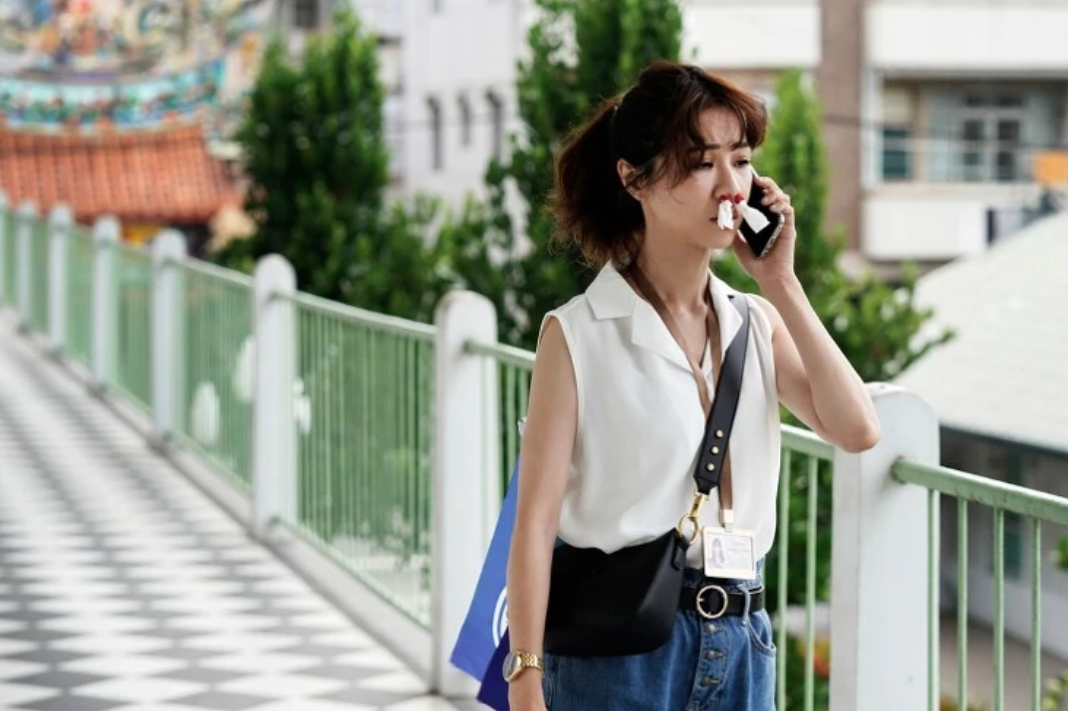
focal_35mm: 81
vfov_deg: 16.8
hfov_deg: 25.1
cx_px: 535
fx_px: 2402
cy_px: 385
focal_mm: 74
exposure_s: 1/125
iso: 160
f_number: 3.5
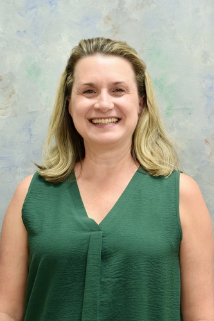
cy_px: 160
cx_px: 107
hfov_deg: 18.2
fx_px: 669
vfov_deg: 27.0
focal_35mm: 75
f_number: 4
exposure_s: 1/125
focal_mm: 50
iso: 1400
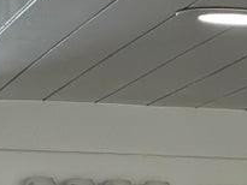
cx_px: 671
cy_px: 462
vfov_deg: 4.5
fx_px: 2278
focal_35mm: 319
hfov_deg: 5.9
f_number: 1.78
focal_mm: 6.86
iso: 160
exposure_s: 1/120
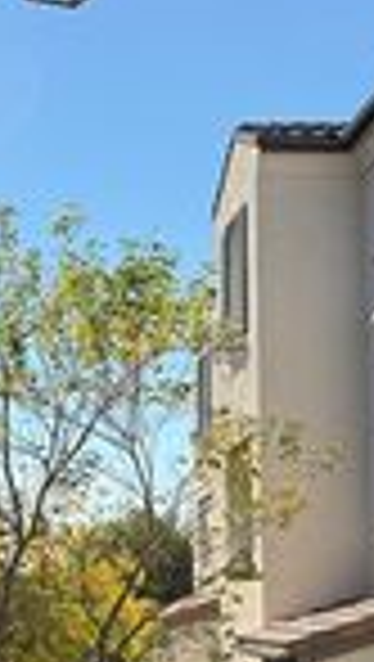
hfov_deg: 13.5
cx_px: 41
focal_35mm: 89
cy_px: 421
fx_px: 1565
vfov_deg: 23.8
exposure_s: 1/2415
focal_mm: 6.76
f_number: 1.78
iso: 80
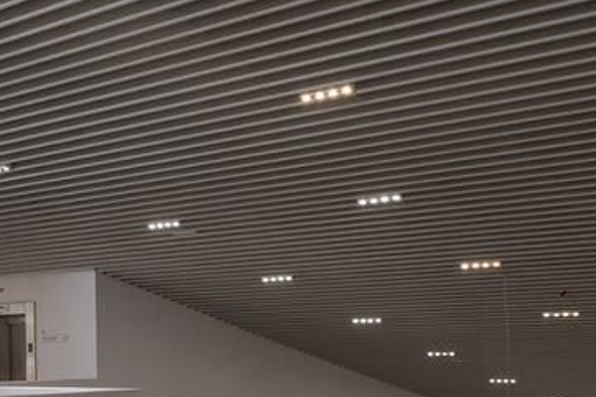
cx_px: -64
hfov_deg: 28.8
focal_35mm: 63
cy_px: 288
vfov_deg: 21.4
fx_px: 1042
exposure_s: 1/1.67
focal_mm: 19
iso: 100
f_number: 10
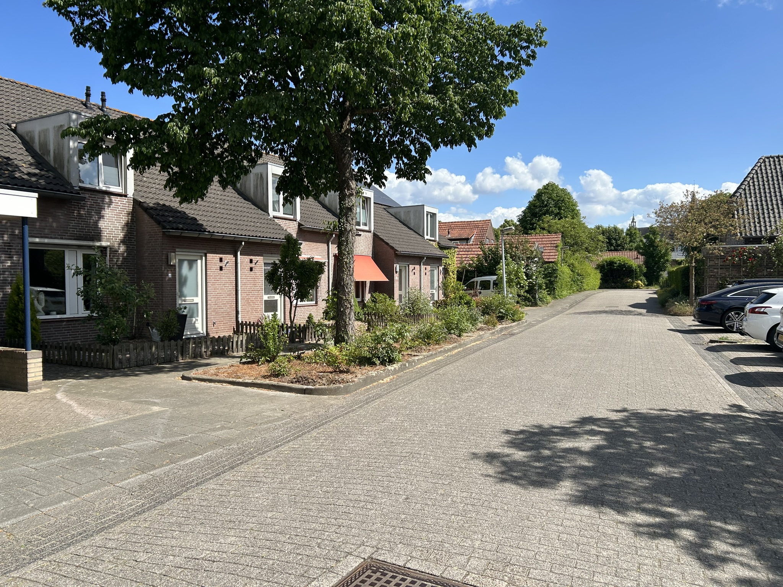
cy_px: 294
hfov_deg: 67.3
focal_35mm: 26
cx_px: 392
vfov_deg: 53.1
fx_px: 588
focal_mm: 5.7
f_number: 1.5
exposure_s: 1/3704
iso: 50
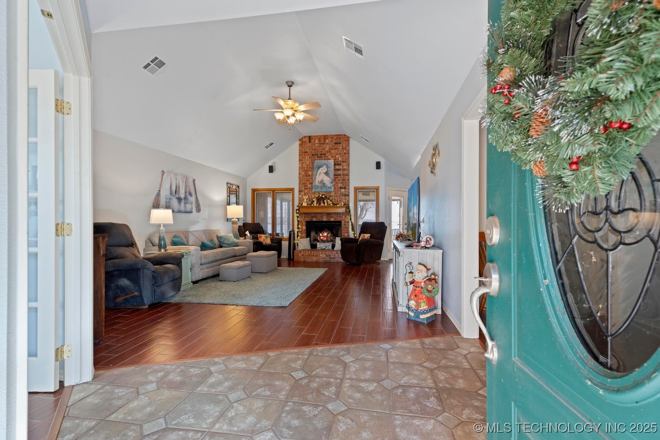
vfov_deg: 73.7
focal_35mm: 16
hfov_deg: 96.7
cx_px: 330
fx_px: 293
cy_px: 220
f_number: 9
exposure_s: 1
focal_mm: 16
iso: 250
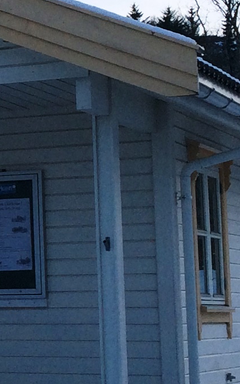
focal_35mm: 149
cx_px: -404
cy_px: 174
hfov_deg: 7.9
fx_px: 1558
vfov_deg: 14.0
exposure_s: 1/228
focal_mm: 4.15
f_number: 2.2
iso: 32
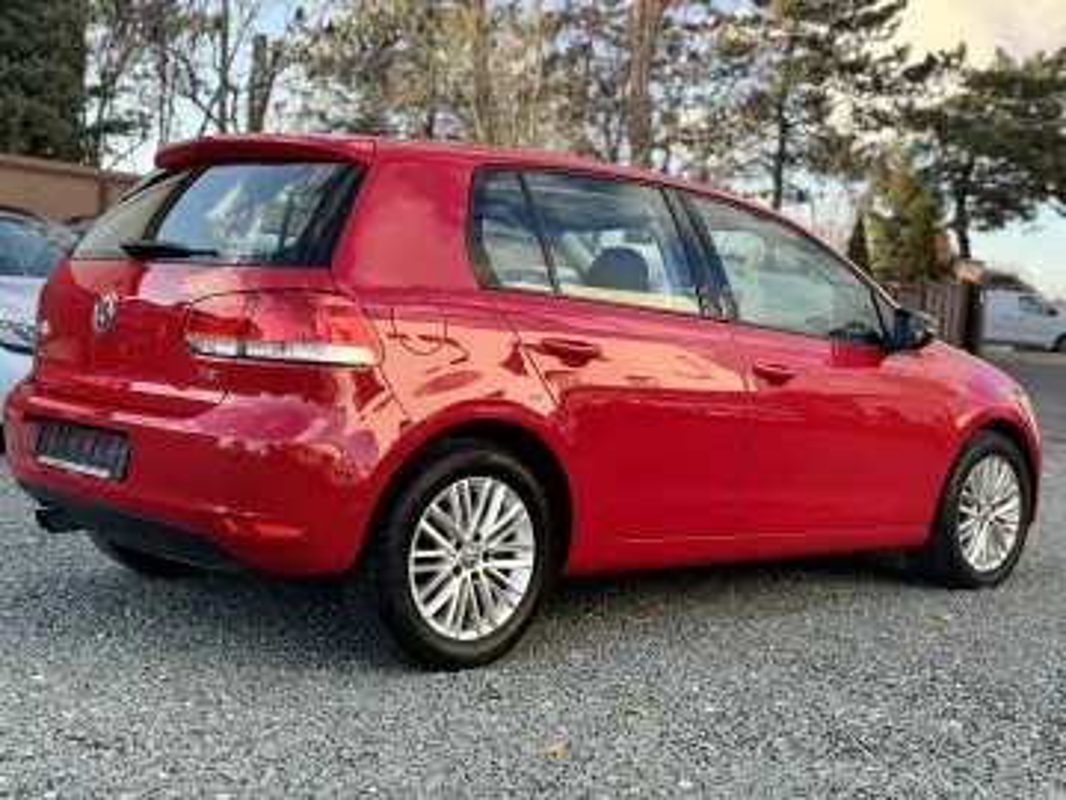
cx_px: 533
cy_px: 400
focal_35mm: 48
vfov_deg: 30.3
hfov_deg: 39.7
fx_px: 1478
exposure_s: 1/372
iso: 64
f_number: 1.78
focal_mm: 6.76
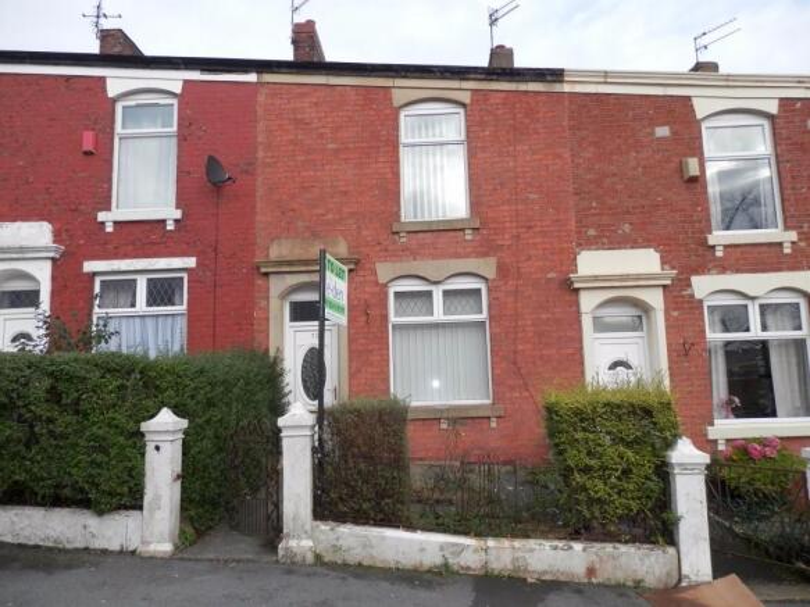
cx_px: 405
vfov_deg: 54.9
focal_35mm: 25
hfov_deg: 69.4
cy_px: 304
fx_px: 585
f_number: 3
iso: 80
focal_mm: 4.5
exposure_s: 1/400
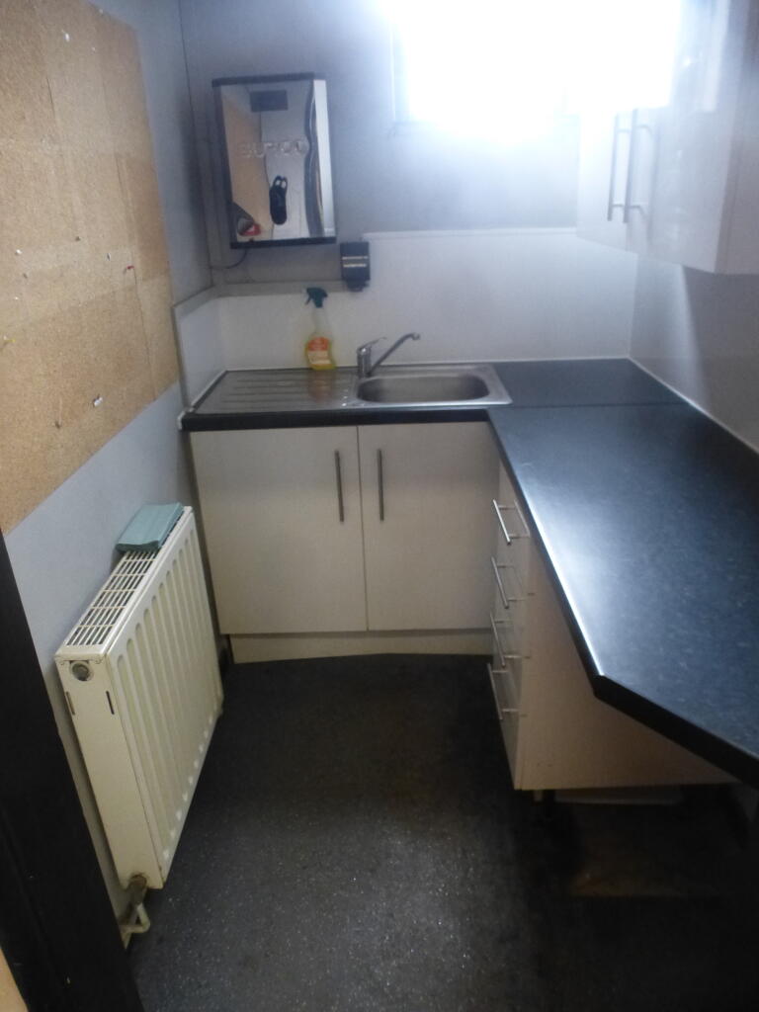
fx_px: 702
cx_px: 380
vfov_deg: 71.6
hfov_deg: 56.8
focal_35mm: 24
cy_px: 506
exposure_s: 1/80
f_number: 3.3
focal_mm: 4.3
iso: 800
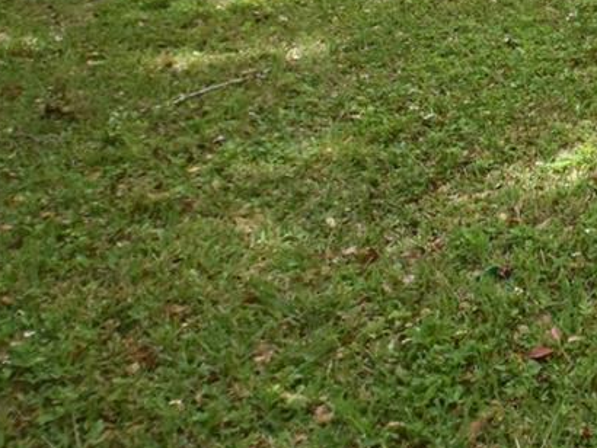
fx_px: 1553
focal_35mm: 90
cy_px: -269
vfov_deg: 15.0
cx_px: 1158
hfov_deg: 16.9
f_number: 4
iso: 800
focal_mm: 16
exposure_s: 1/4000
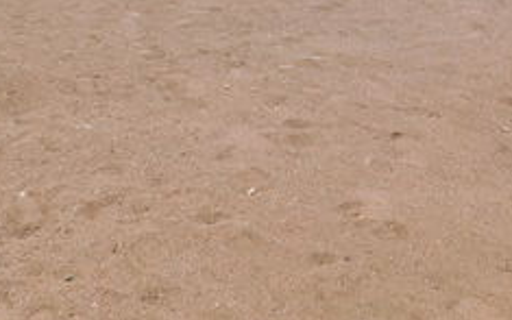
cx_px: 373
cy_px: -104
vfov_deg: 20.3
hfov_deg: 34.5
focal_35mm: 58
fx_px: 810
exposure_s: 1/500
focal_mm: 4
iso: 125
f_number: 6
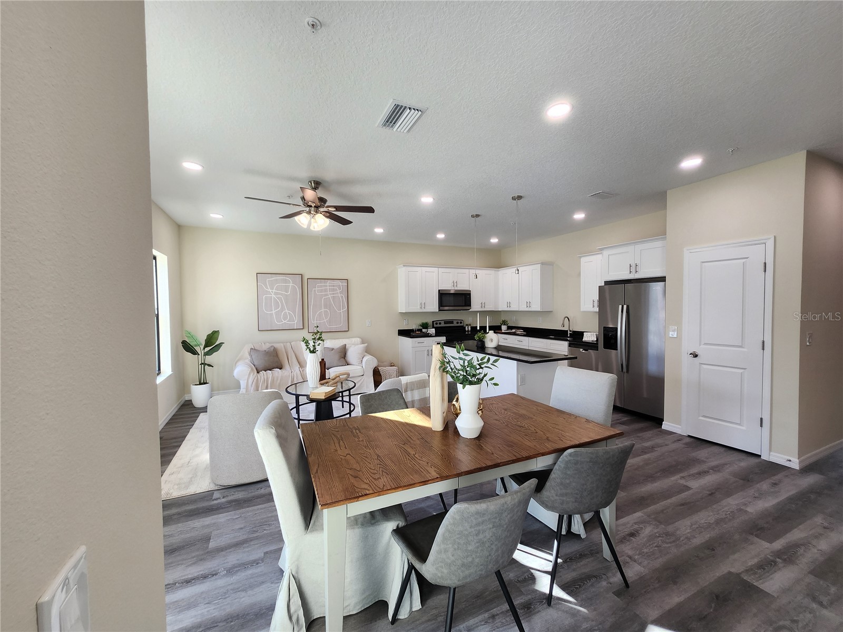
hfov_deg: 106.2
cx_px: 422
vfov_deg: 89.9
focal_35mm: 13
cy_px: 316
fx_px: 317
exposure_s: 1/60
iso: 40
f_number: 2.2
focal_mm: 1.74
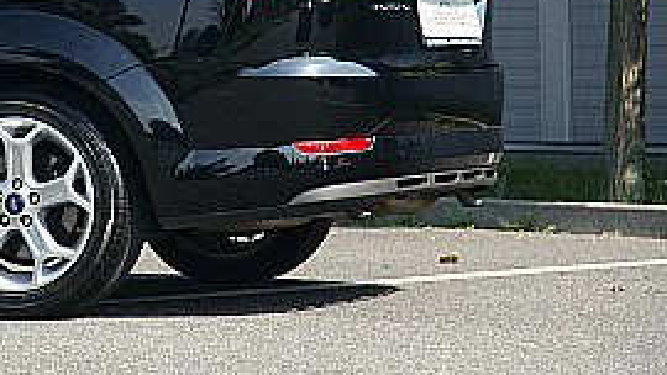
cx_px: 217
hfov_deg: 9.2
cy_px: 74
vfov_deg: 5.2
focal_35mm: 233
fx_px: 4122
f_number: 5.6
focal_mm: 100
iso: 100
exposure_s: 1/80
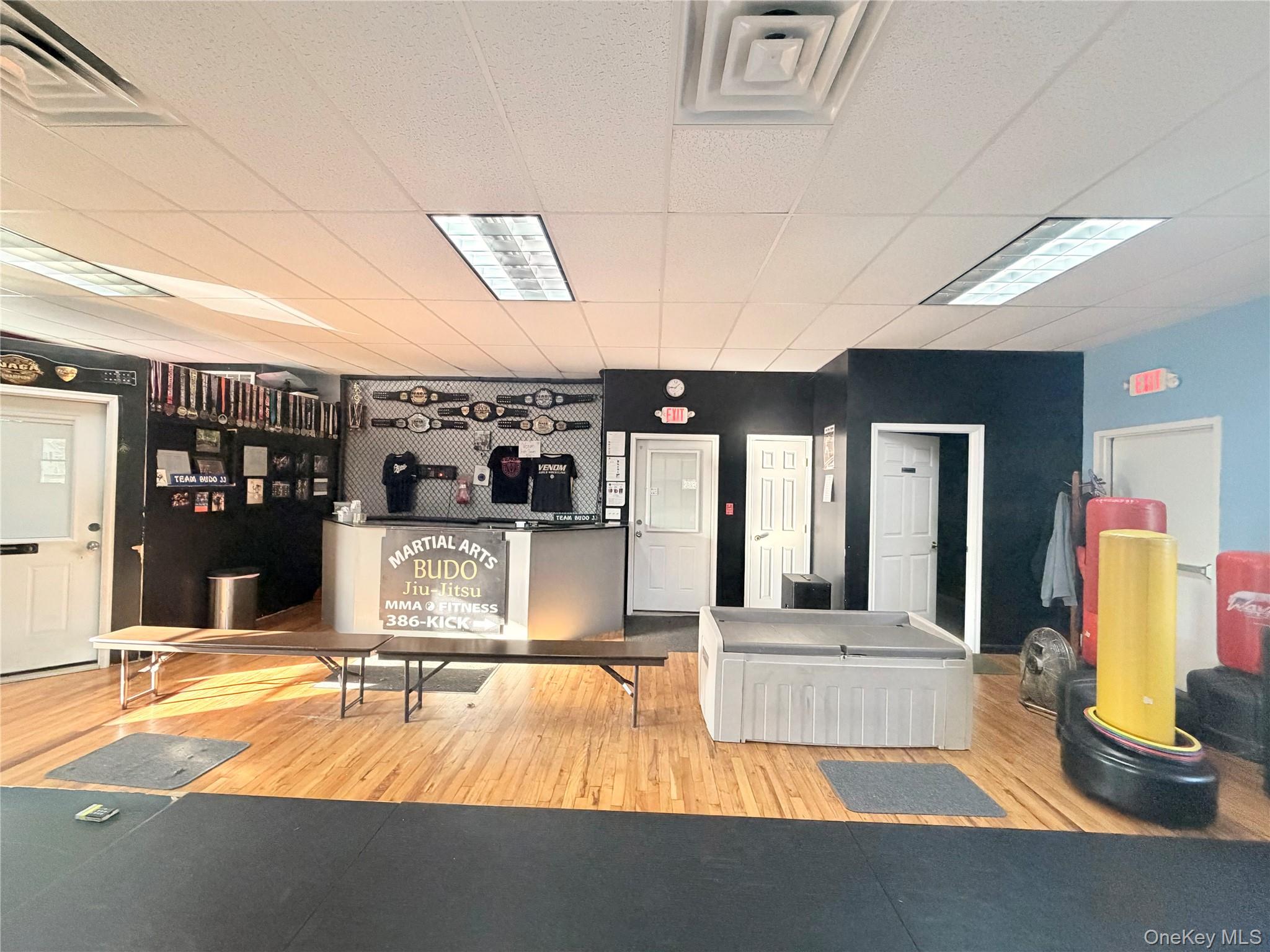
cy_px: 476
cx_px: 635
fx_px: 514
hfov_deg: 102.1
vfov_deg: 85.7
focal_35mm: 14
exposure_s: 1/60
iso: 500
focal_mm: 2.22
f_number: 2.2
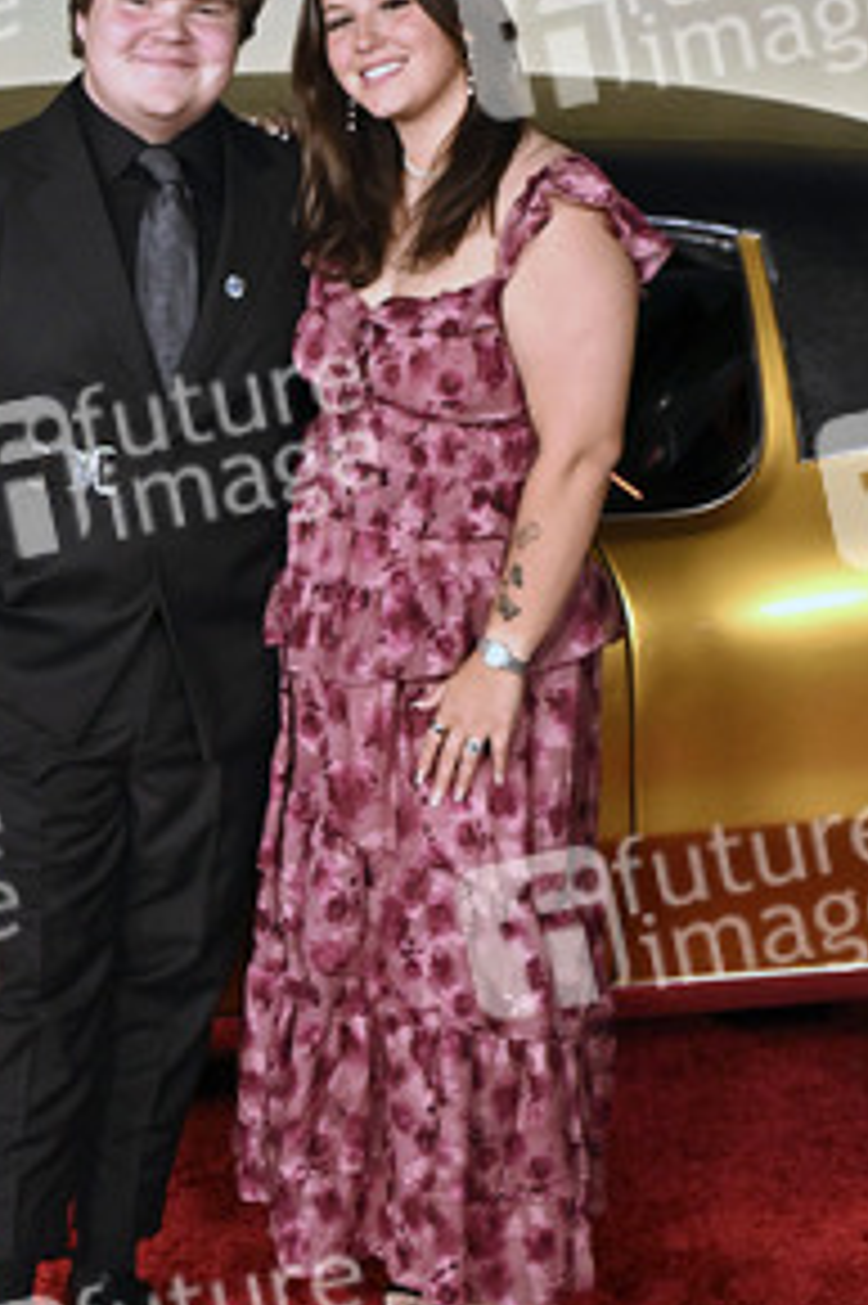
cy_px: 688
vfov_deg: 32.4
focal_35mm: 62
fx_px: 2245
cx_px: 279
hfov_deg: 21.8
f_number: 4
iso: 3200
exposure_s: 1/320
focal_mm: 45
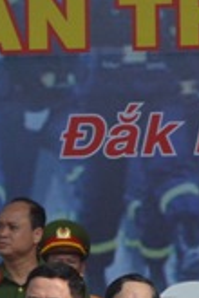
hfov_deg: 3.5
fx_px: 3178
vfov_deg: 5.4
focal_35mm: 383
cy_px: 114
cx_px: 611
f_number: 7.1
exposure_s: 1/2000
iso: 1600
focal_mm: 55
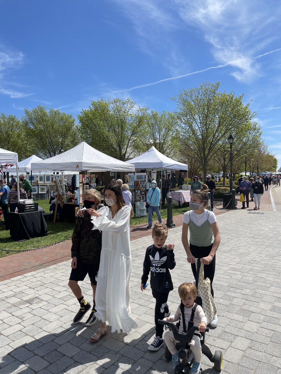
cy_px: 187
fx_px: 281
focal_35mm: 26
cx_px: 140
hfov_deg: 53.1
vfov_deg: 67.3
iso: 32
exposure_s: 1/3922
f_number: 1.6
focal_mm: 5.1
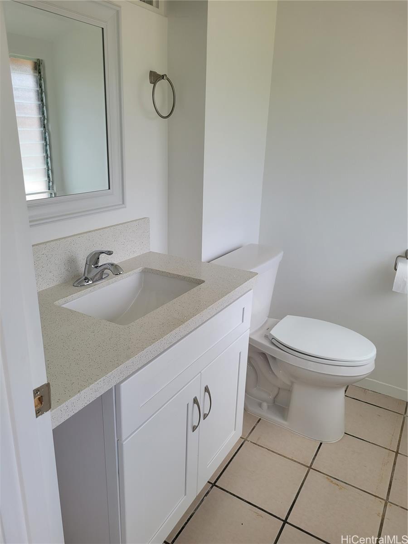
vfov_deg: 67.3
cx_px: 204
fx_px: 409
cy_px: 272
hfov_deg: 53.1
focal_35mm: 26
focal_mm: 5.4
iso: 40
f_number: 1.8
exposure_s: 1/285
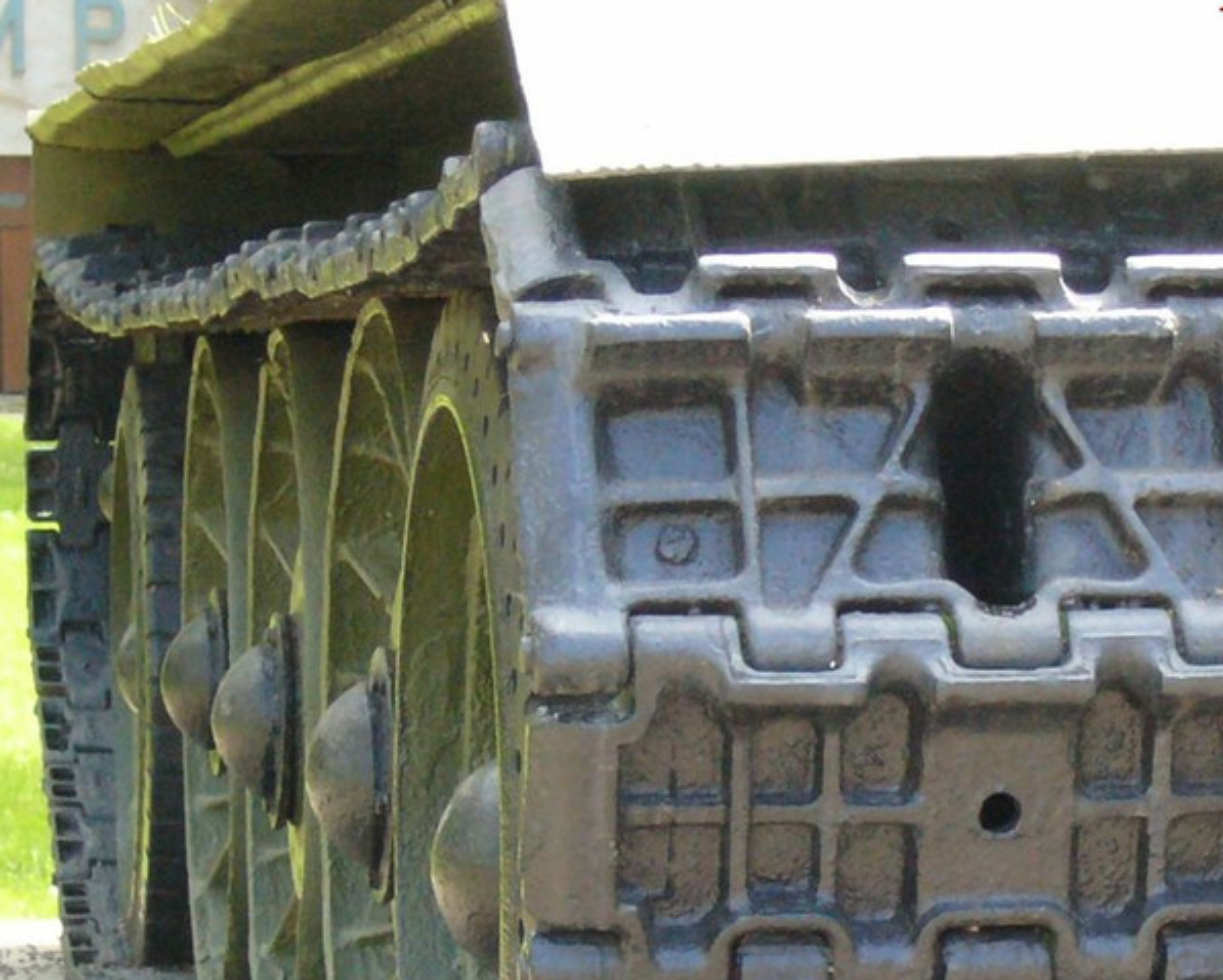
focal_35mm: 150
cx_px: 847
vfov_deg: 10.3
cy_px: 754
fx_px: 5431
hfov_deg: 12.8
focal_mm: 14.3
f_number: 4.6
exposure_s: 1/200
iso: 400
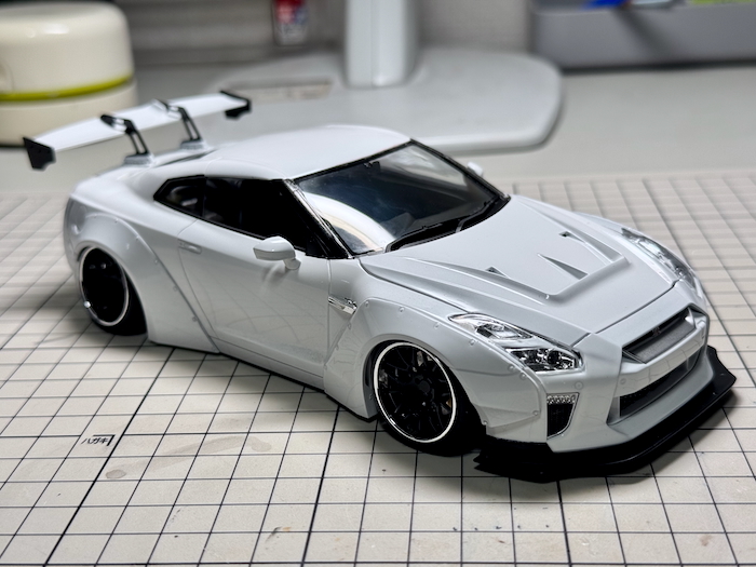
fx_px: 1048
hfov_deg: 39.7
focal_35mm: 48
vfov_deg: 30.3
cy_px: 284
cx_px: 378
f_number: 1.78
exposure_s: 1/127
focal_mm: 6.76
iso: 50
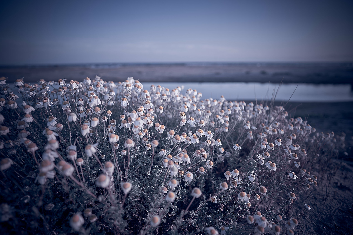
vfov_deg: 61.9
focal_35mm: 20
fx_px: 196
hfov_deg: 84.0
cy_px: 118
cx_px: 176
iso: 100
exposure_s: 1/640
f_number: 2
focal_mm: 20
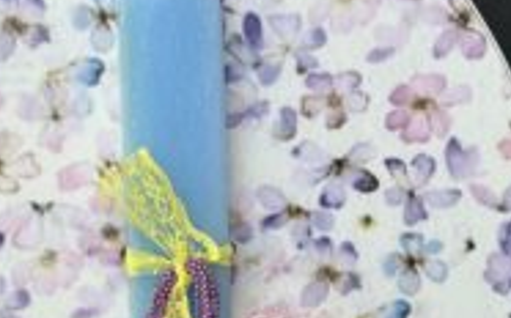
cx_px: 217
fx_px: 1782
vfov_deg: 10.0
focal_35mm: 128
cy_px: 421
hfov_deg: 16.3
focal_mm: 6.86
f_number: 1.78
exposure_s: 1/100
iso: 80
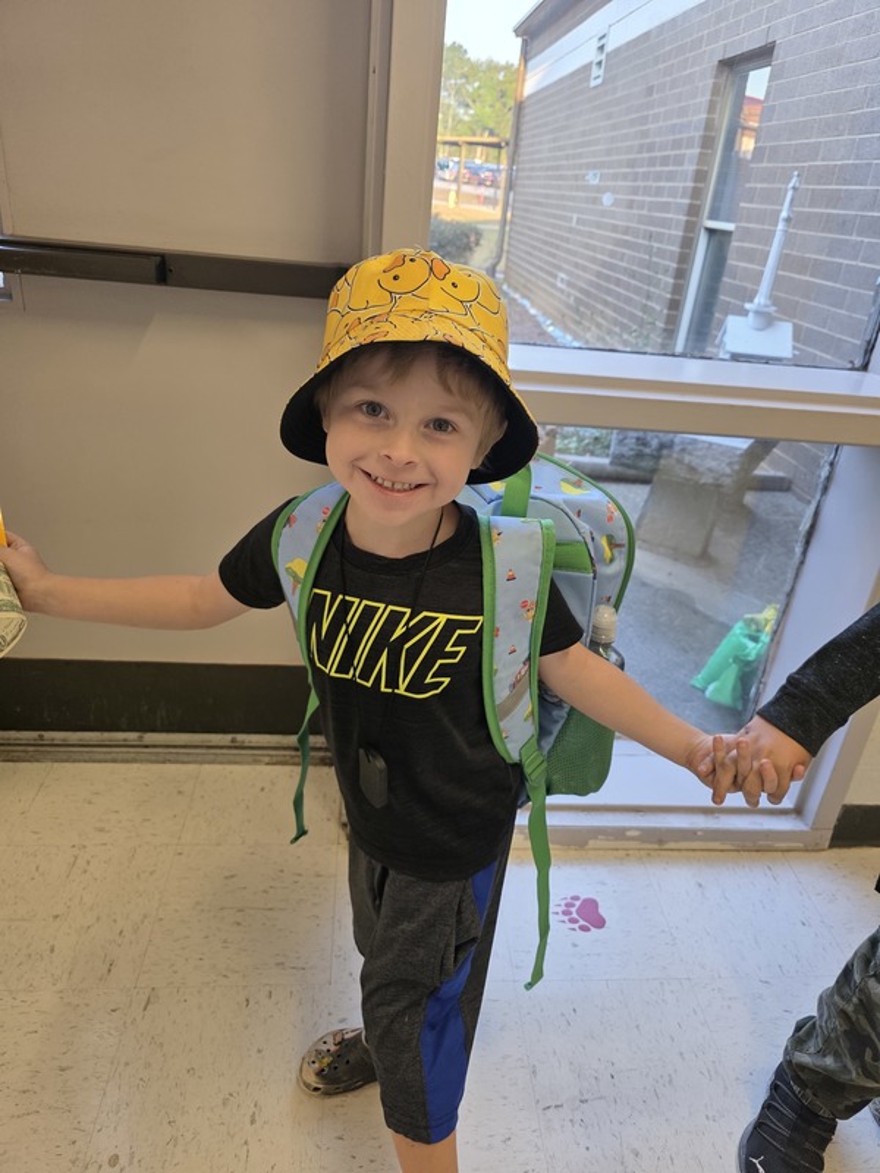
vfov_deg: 73.9
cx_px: 440
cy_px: 586
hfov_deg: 58.9
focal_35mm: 23
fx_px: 780
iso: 125
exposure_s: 1/180
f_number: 1.7
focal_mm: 6.3
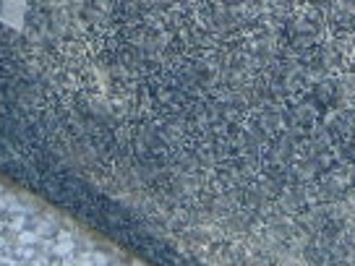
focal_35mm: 118
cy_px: -250
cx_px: -70
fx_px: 1210
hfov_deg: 16.0
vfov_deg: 11.4
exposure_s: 1/125
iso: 100
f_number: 3
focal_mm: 4.5
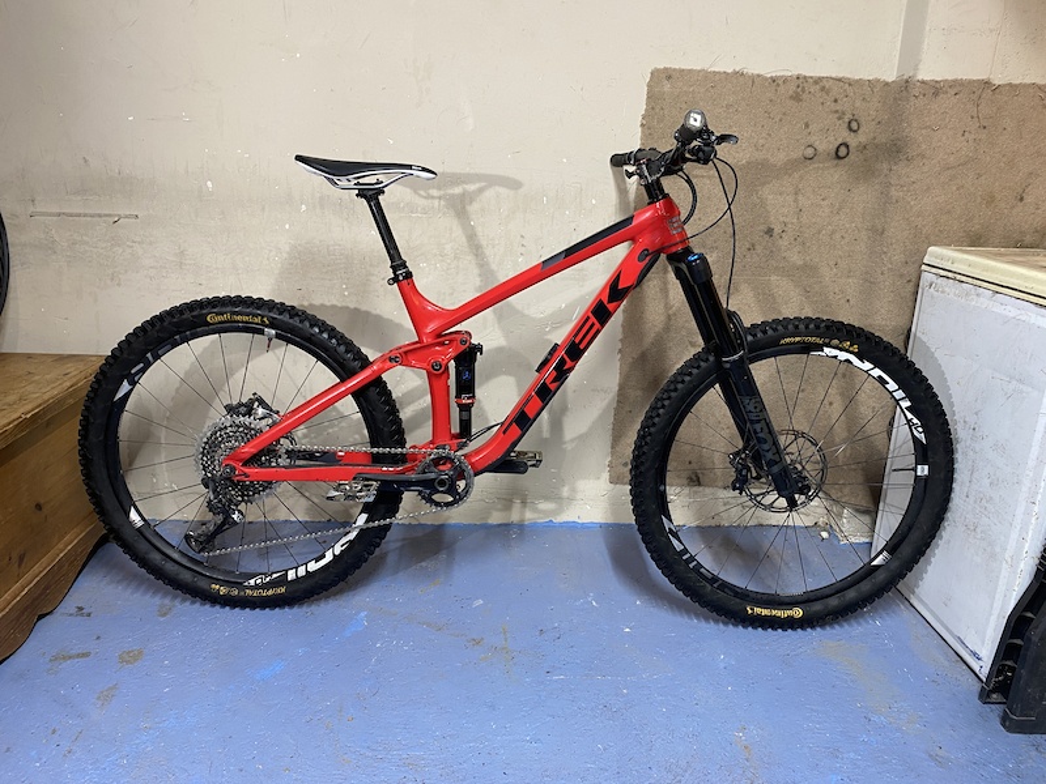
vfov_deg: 53.1
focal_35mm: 26
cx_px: 523
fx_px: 786
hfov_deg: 67.3
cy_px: 392
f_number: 1.8
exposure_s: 1/50
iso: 160
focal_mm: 4.25
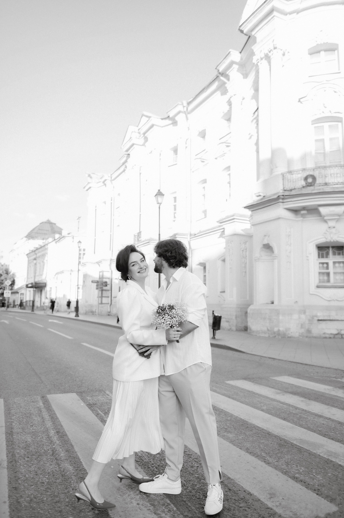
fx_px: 402
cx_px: 172
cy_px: 259
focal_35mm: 28
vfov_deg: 65.5
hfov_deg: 46.3
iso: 250
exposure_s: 1/500
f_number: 3.2
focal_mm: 28
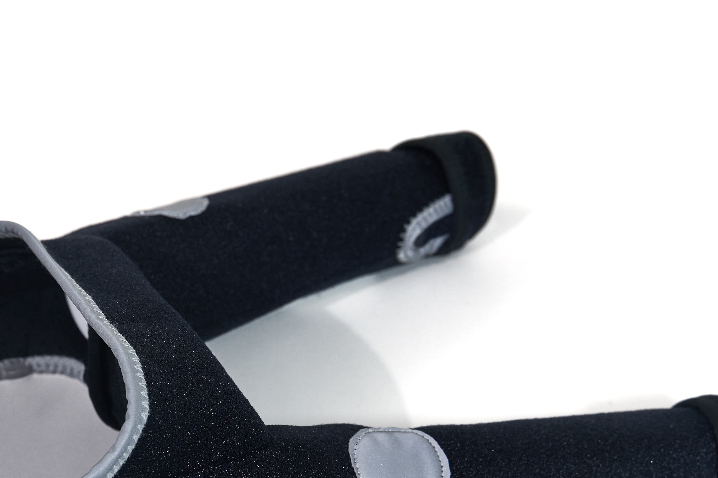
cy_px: 393
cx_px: 166
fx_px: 1615
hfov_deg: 24.7
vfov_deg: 16.7
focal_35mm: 81
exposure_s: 1/320
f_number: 5
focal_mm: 37
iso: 200
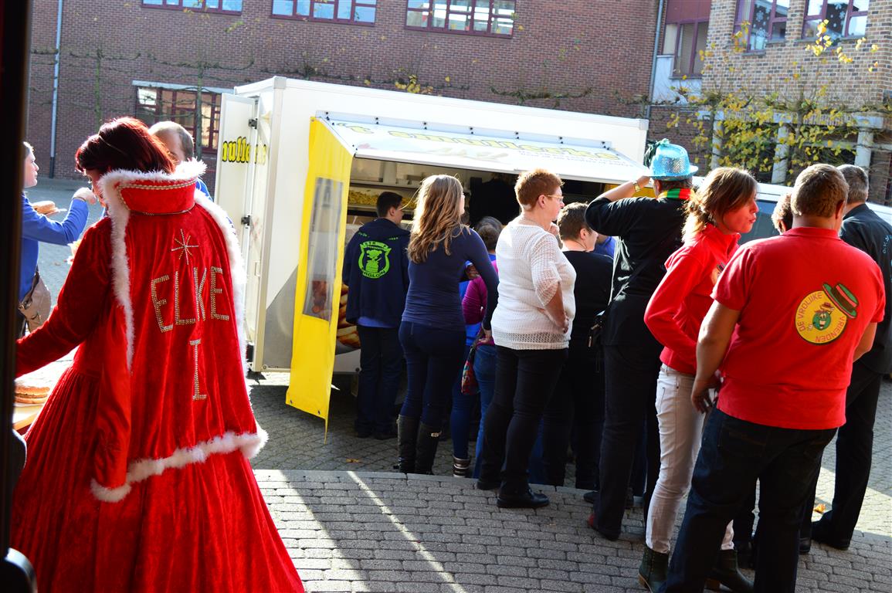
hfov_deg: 45.0
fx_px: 1077
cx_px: 446
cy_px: 296
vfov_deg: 30.8
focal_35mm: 44
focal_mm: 29
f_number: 5.6
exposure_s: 1/125
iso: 200
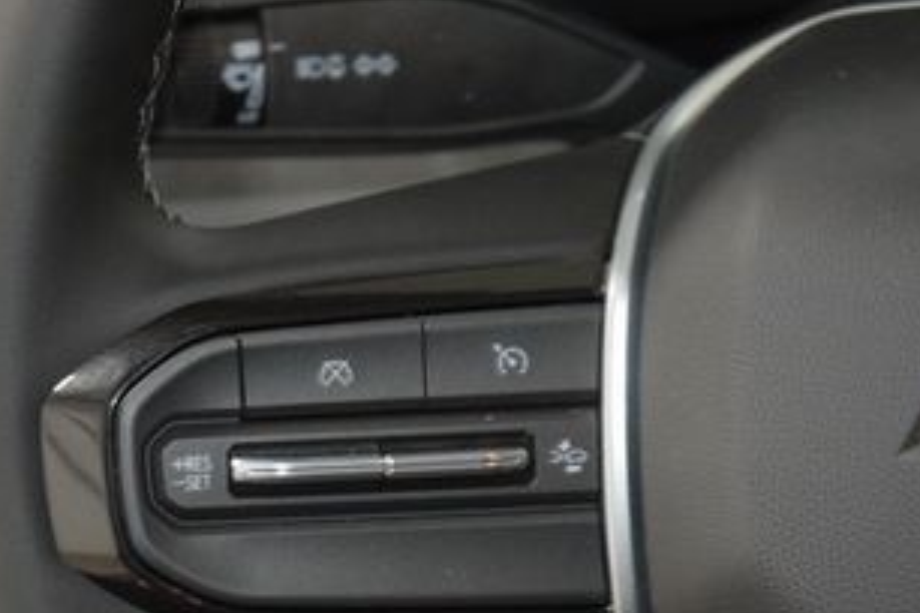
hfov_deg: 9.4
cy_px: 437
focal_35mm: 220
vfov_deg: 6.2
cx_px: 418
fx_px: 5622
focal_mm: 70
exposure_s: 1/30
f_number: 4.5
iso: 2200
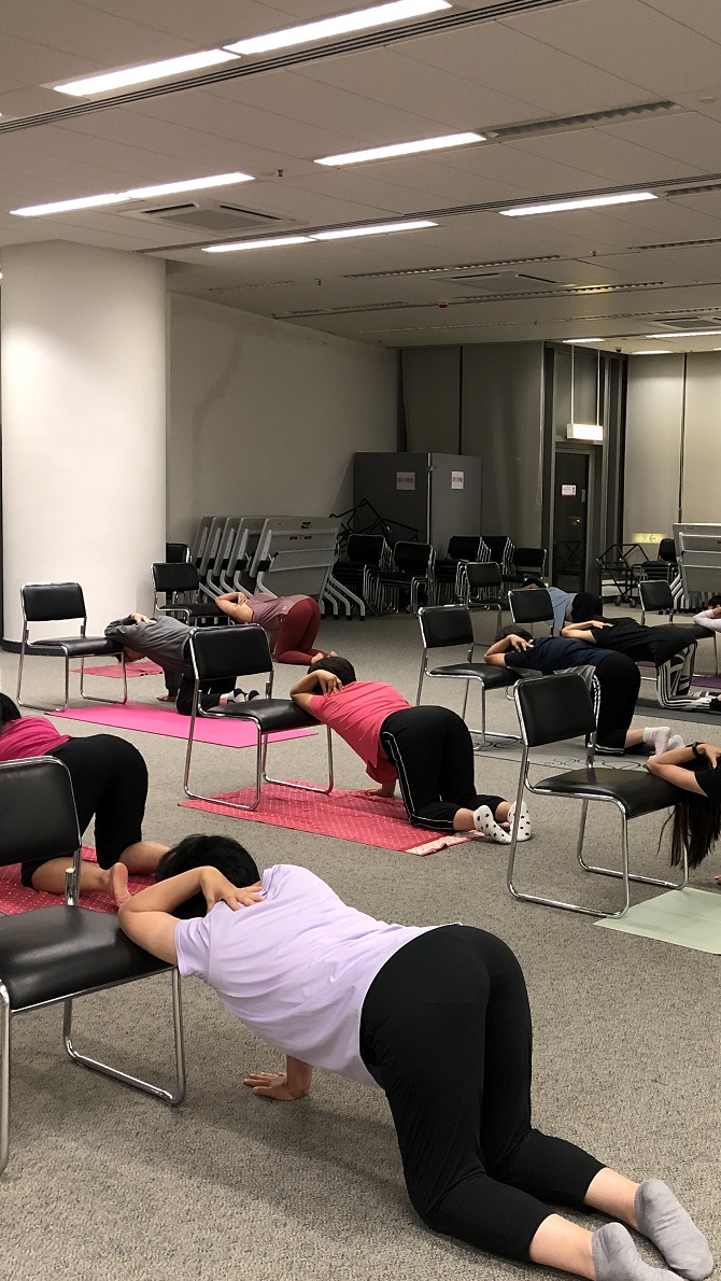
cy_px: 637
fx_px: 1393
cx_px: 565
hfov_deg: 28.5
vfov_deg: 49.4
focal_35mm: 41
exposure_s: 1/17
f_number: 1.8
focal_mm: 4
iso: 64
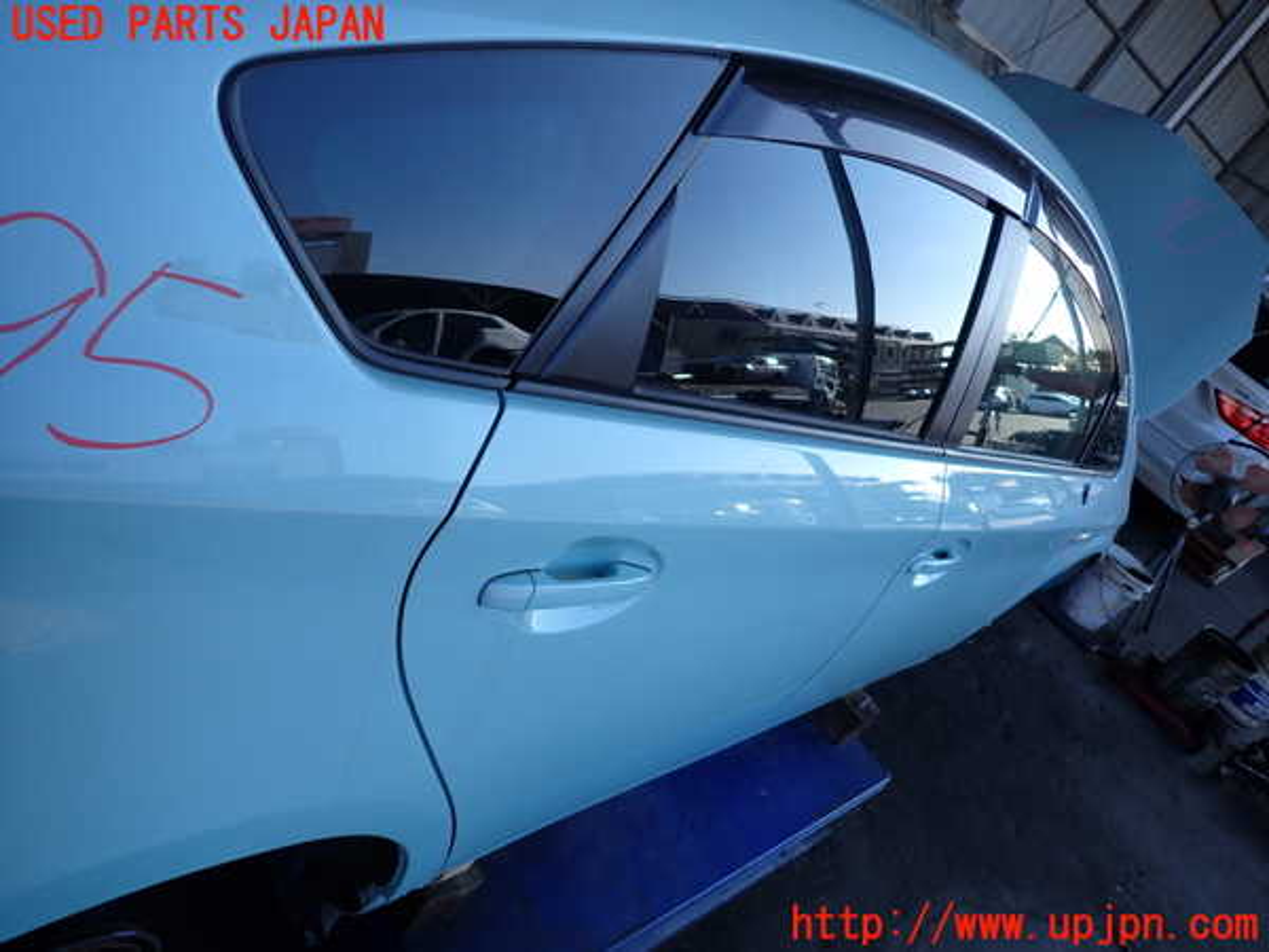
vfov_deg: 54.9
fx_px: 916
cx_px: 634
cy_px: 476
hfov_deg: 69.4
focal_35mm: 25
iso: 100
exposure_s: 1/640
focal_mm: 4.5
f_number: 2
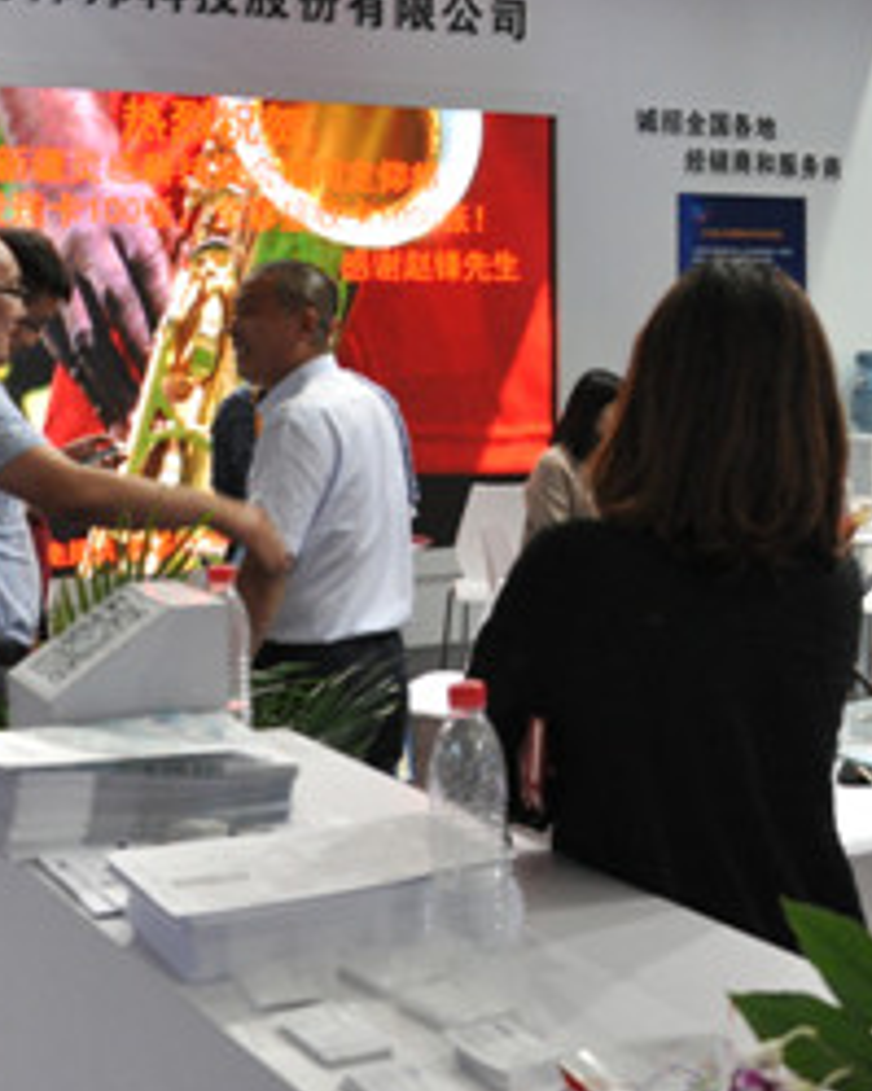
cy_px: 259
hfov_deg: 23.9
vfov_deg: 30.4
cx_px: 863
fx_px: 1969
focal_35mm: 61
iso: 800
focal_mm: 18
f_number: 5
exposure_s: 1/100
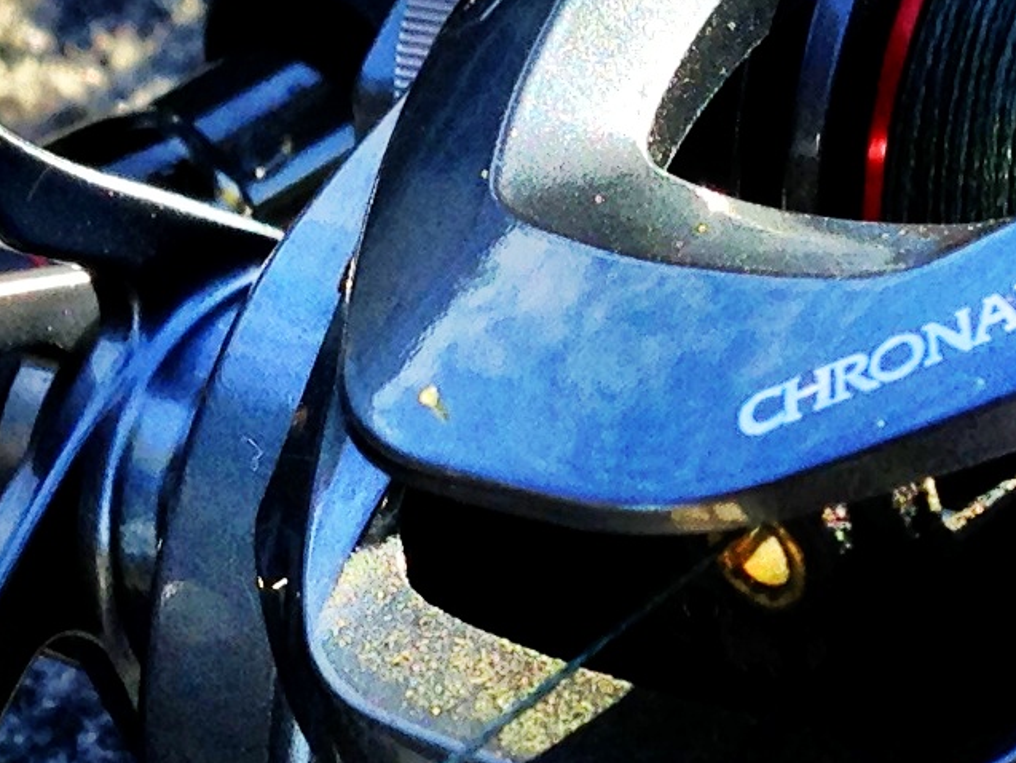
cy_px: 508
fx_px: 4961
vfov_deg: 8.8
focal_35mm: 169
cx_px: 979
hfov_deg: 11.6
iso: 50
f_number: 2.4
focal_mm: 4.13
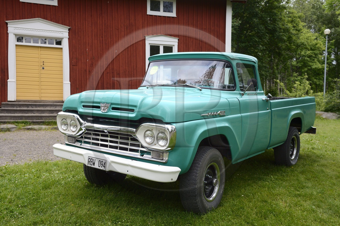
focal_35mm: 36
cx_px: 170
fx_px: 340
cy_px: 113
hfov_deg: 53.2
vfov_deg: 36.8
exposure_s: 1/250
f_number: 8
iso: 800
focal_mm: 36
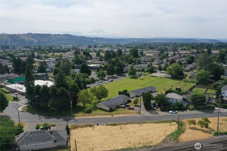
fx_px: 176
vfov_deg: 46.4
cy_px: 76
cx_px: 114
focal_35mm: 28
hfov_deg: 65.5
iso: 100
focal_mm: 10.26
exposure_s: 1/500
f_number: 6.3
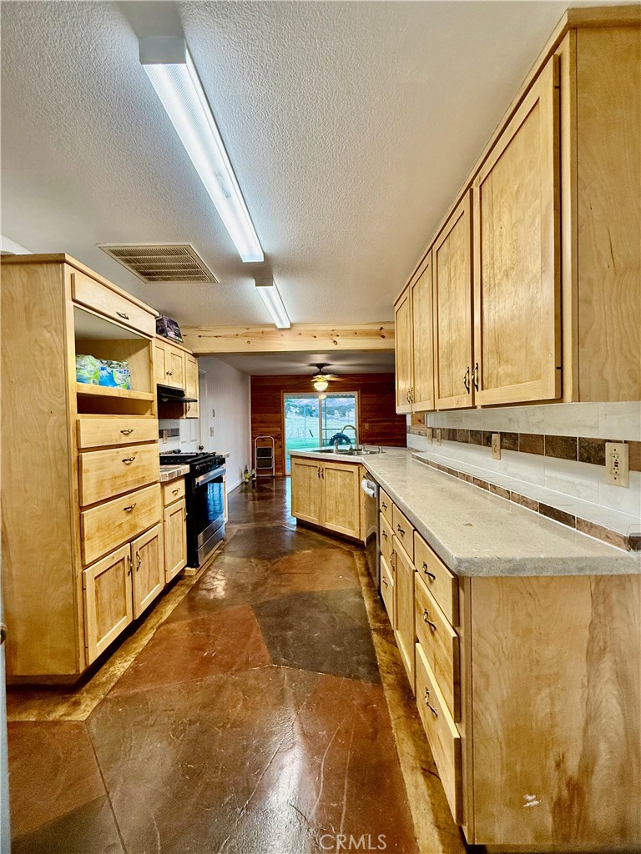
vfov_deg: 102.1
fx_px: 346
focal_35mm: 14
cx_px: 320
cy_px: 427
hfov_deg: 85.7
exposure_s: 1/120
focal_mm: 2.22
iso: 320
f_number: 2.2
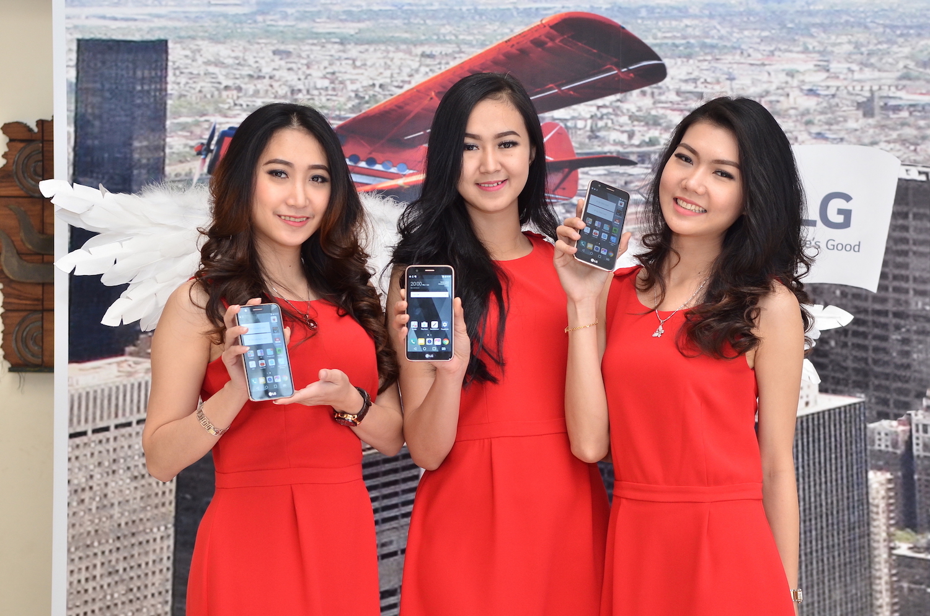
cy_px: 308
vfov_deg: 22.5
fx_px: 1547
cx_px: 465
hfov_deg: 33.5
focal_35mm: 60
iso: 640
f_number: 5
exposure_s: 1/125
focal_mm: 40
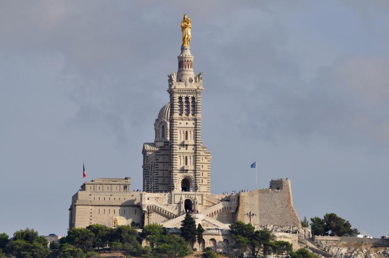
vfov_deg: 3.0
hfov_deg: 4.6
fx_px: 4856
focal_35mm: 450
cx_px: 194
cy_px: 129
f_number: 11
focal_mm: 300
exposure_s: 1/640
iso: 400
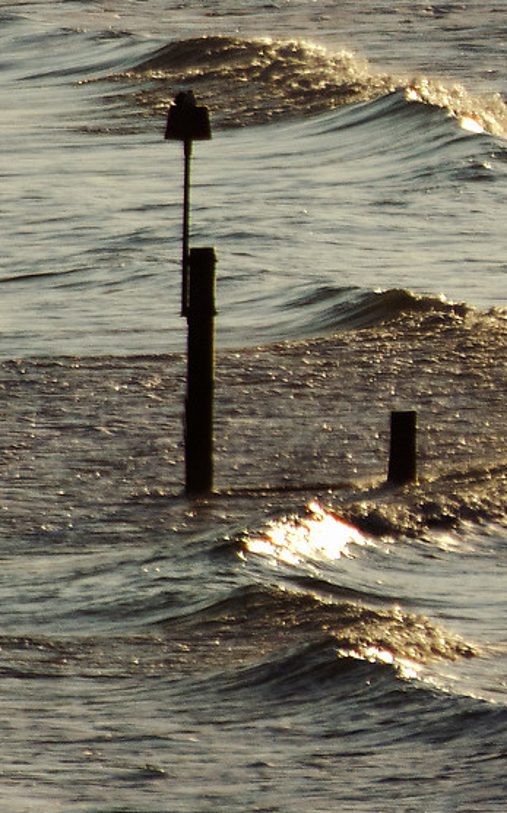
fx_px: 58314
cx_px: 1114
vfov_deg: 0.8
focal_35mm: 2635
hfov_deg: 0.5
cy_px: -107
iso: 200
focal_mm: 400
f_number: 9
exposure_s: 1/1250
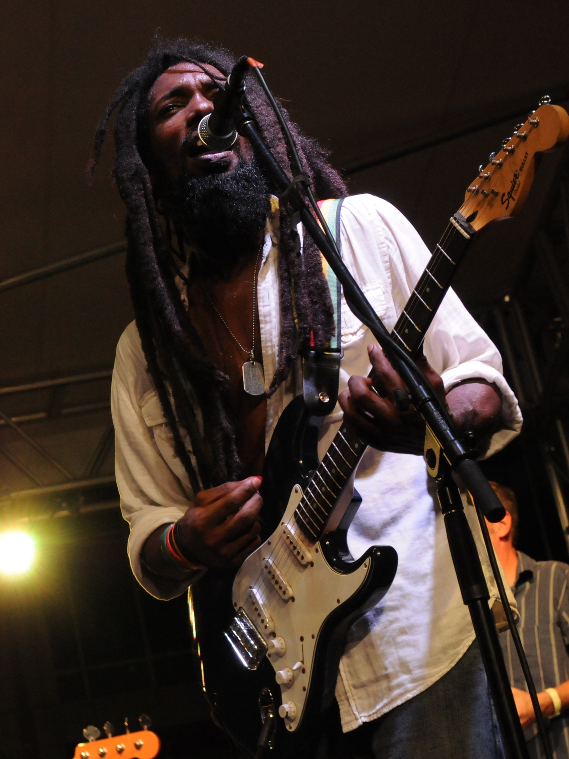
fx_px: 2193
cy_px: 379
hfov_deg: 14.6
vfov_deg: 19.6
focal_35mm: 100
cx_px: 46
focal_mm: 46
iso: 1600
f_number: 7.1
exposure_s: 1/80
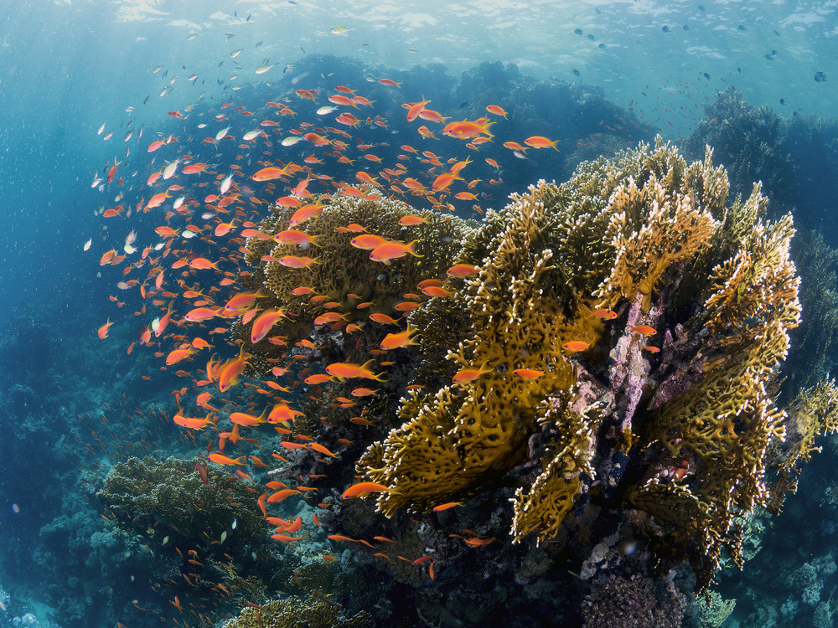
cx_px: 419
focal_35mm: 16
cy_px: 314
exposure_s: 1/80
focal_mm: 8
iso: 200
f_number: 9
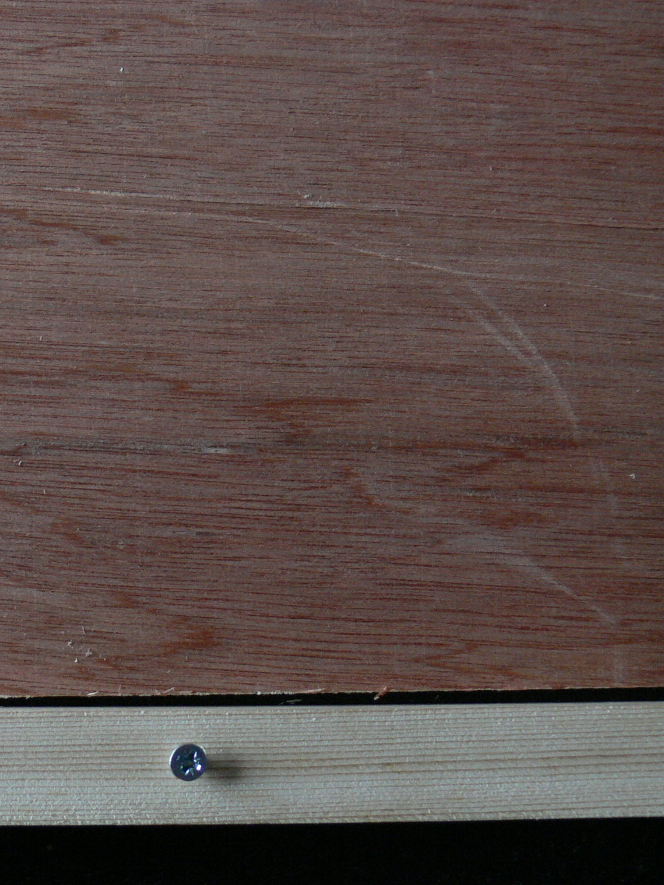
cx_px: 30
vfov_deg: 32.6
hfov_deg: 23.9
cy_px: 509
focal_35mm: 59
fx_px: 1509
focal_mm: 7.4
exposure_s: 1/80
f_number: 2.8
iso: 200
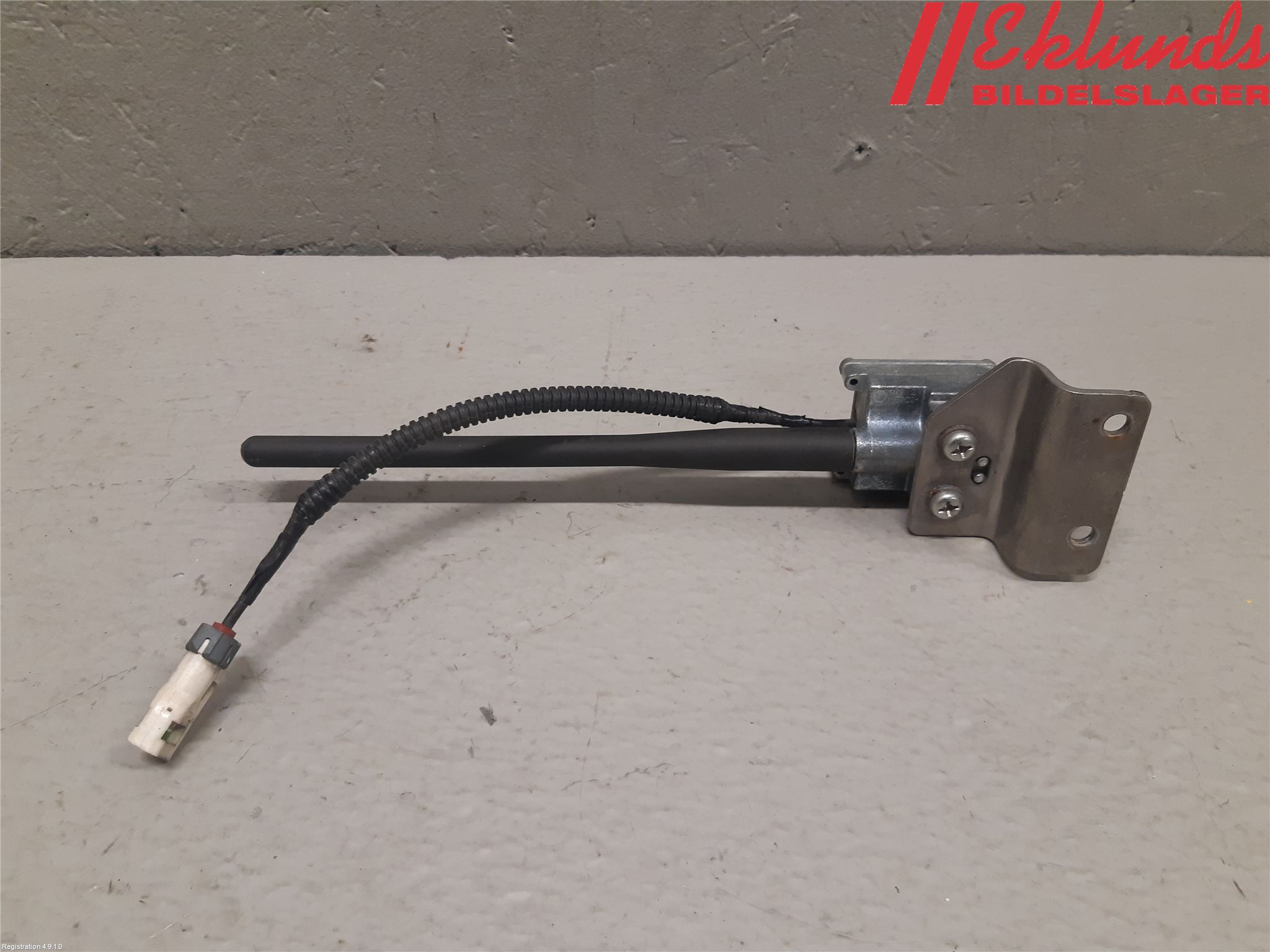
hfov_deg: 67.3
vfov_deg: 53.1
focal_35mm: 26
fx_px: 954
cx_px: 635
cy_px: 476
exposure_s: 1/50
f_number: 1.7
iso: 125
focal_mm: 3.93
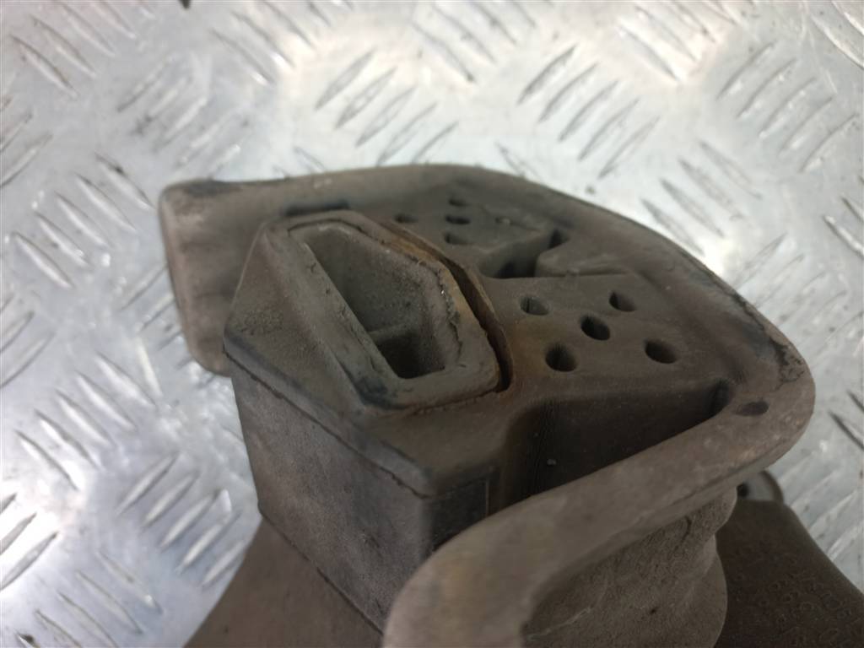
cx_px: 432
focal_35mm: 25
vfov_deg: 54.9
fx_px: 624
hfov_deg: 69.4
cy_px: 324
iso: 64
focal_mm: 4.6
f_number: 1.8
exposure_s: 1/50
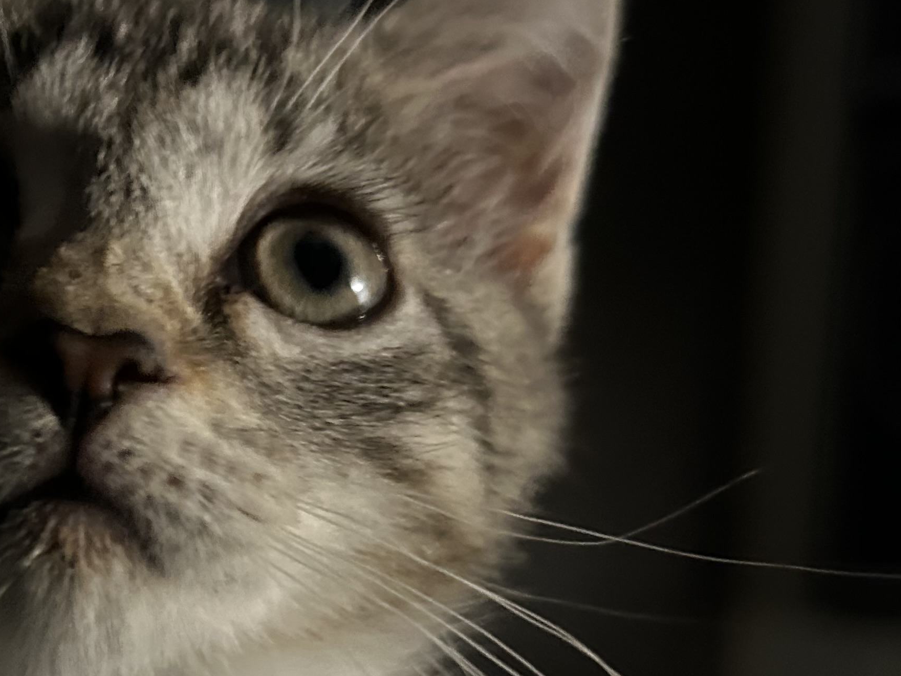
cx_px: 162
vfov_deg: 23.8
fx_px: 1588
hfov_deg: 30.8
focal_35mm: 61
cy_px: 497
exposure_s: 1/28
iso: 1000
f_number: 1.5
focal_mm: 5.7
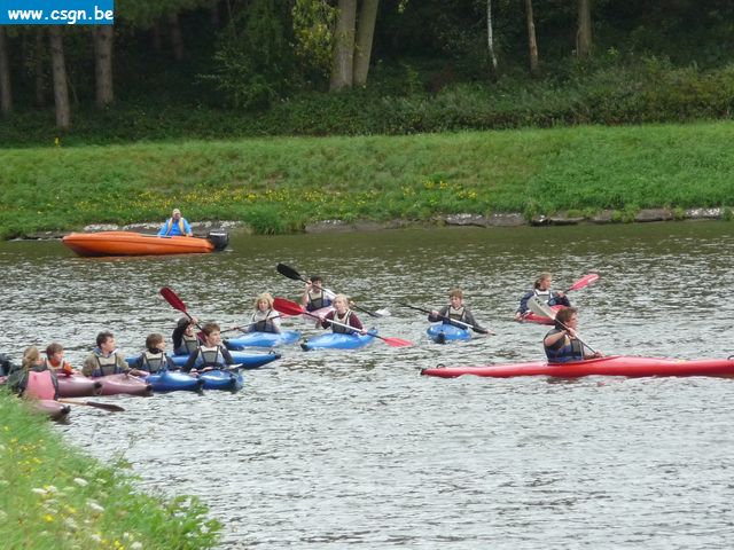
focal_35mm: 309
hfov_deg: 6.4
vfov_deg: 4.8
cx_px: 367
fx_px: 6552
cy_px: 275
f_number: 4.9
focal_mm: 39.2
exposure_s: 1/200
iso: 250
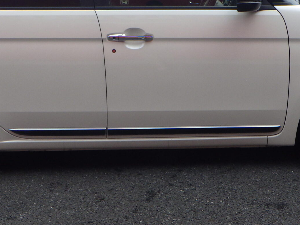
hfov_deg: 34.9
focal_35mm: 55
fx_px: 477
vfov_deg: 26.3
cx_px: 148
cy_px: 59
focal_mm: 5
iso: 125
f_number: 4.2
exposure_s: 1/800
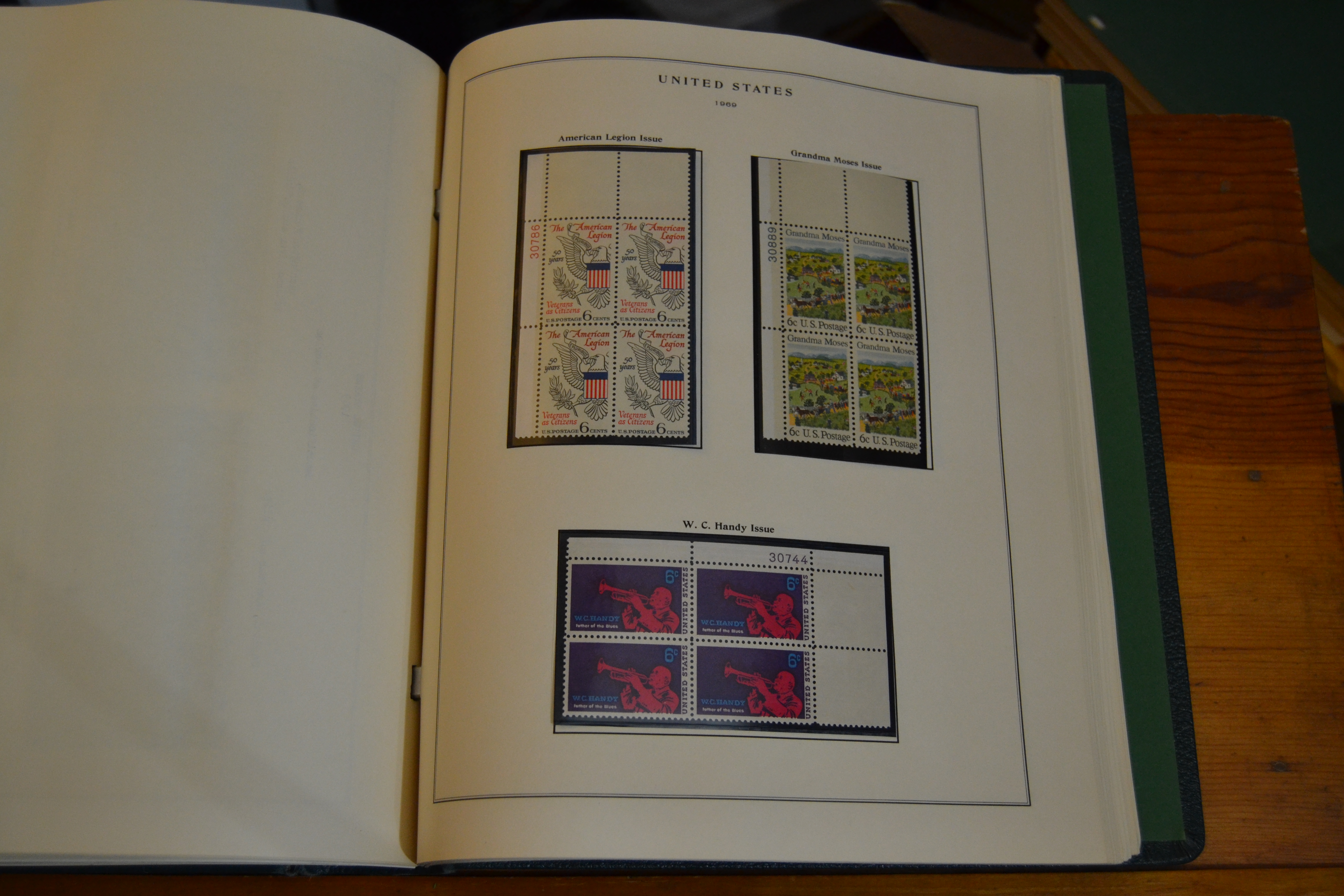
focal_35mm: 39
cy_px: 448
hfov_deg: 49.6
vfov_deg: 34.2
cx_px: 672
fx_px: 1456
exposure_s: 1/60
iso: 1000
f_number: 4
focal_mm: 26
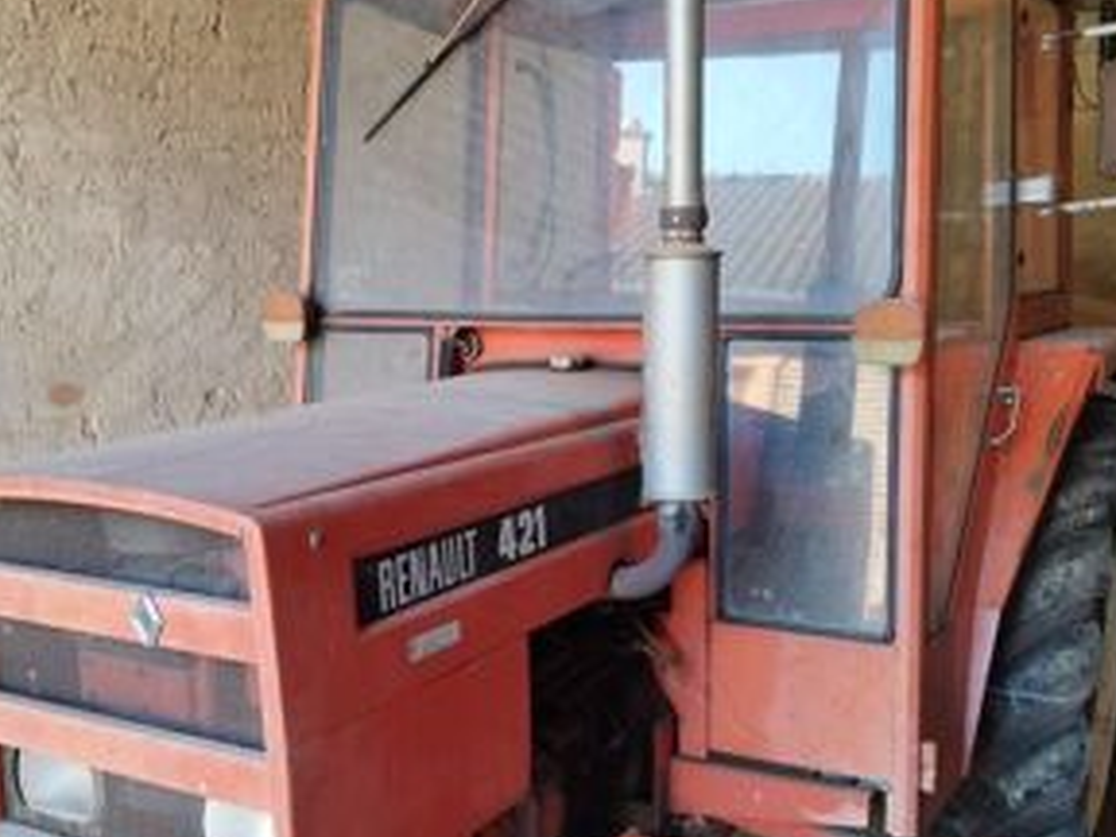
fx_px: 1290
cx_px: 484
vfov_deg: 35.7
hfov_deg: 46.7
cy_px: 542
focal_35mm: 40
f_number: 1.89
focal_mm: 5.89
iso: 250
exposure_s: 1/50
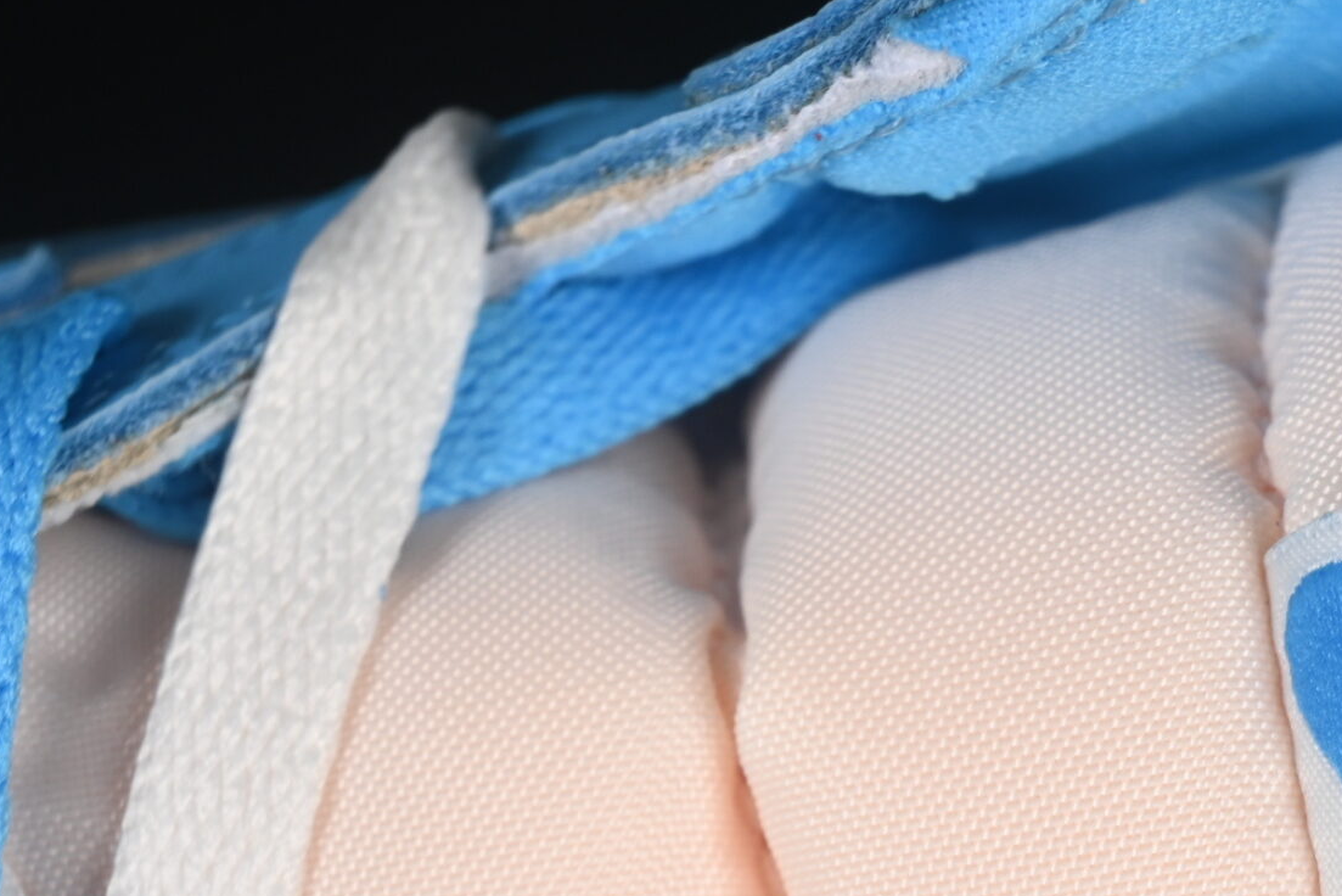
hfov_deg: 11.8
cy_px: 959
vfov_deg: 7.8
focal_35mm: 174
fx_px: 6488
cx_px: 899
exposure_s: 1/80
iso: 160
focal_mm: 50
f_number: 7.1
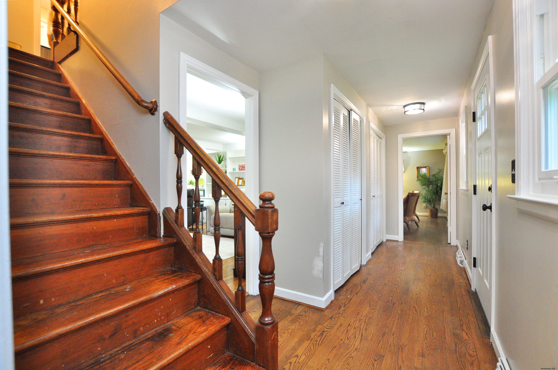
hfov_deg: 100.5
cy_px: 185
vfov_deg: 77.2
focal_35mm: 15
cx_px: 279
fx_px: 232
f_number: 4.5
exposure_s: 1/20
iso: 1600
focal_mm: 10
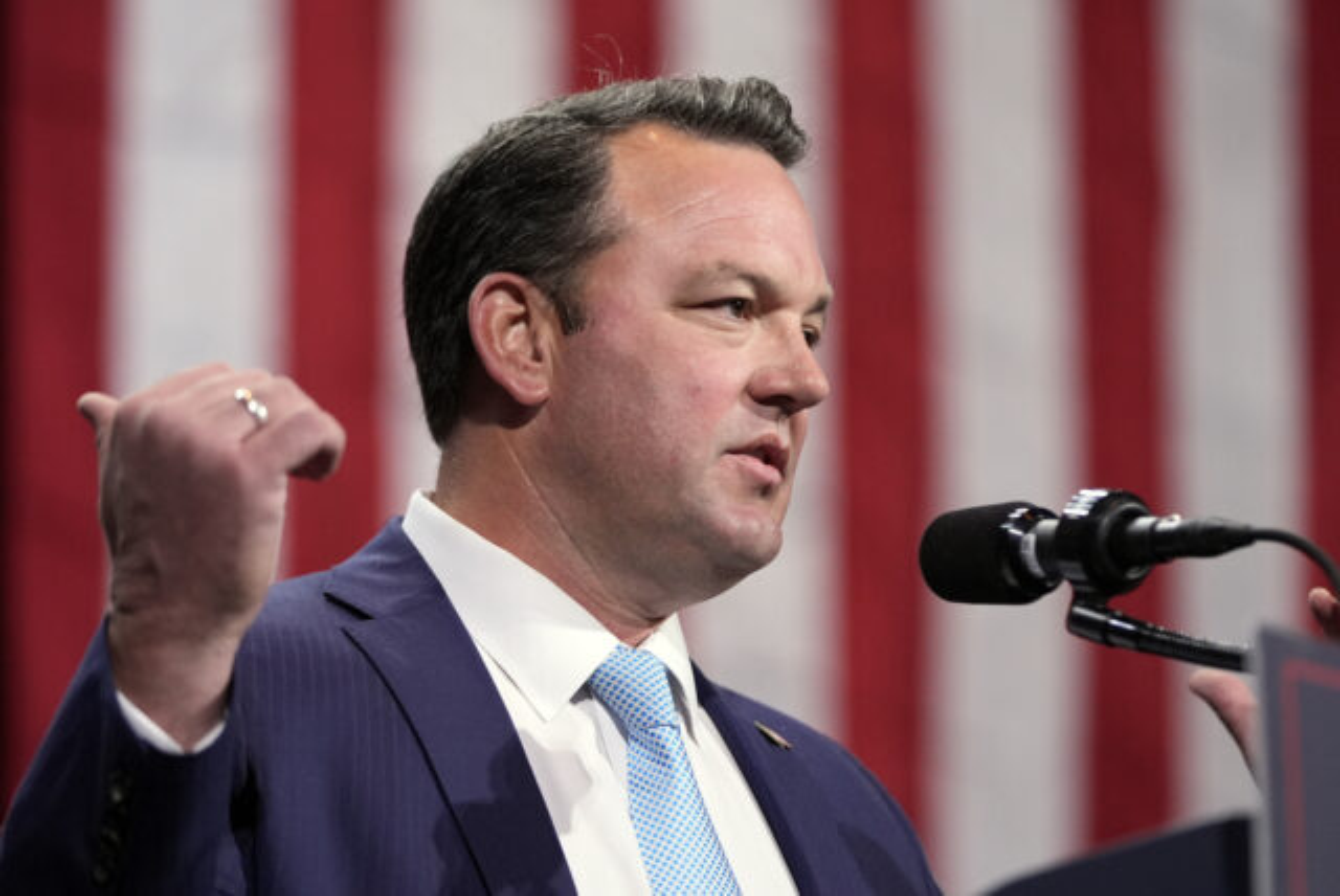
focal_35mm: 237
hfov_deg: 8.7
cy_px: 448
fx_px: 8829
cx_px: 670
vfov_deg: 5.8
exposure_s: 1/640
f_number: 2.8
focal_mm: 158
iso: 2500
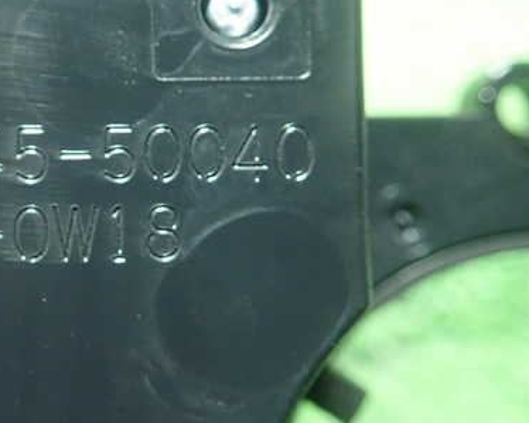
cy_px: 168
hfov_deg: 38.2
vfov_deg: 32.0
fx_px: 736
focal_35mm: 47
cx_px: 110
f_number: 2.3
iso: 1000
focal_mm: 5.5
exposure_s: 1/30
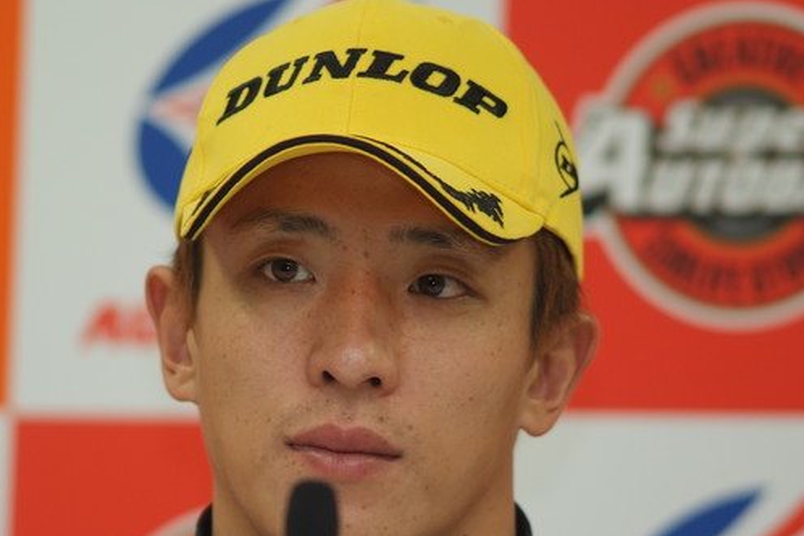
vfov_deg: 3.5
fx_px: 8709
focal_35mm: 390
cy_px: 360
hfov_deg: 5.3
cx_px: 350
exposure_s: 1/125
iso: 400
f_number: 2.8
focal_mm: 180
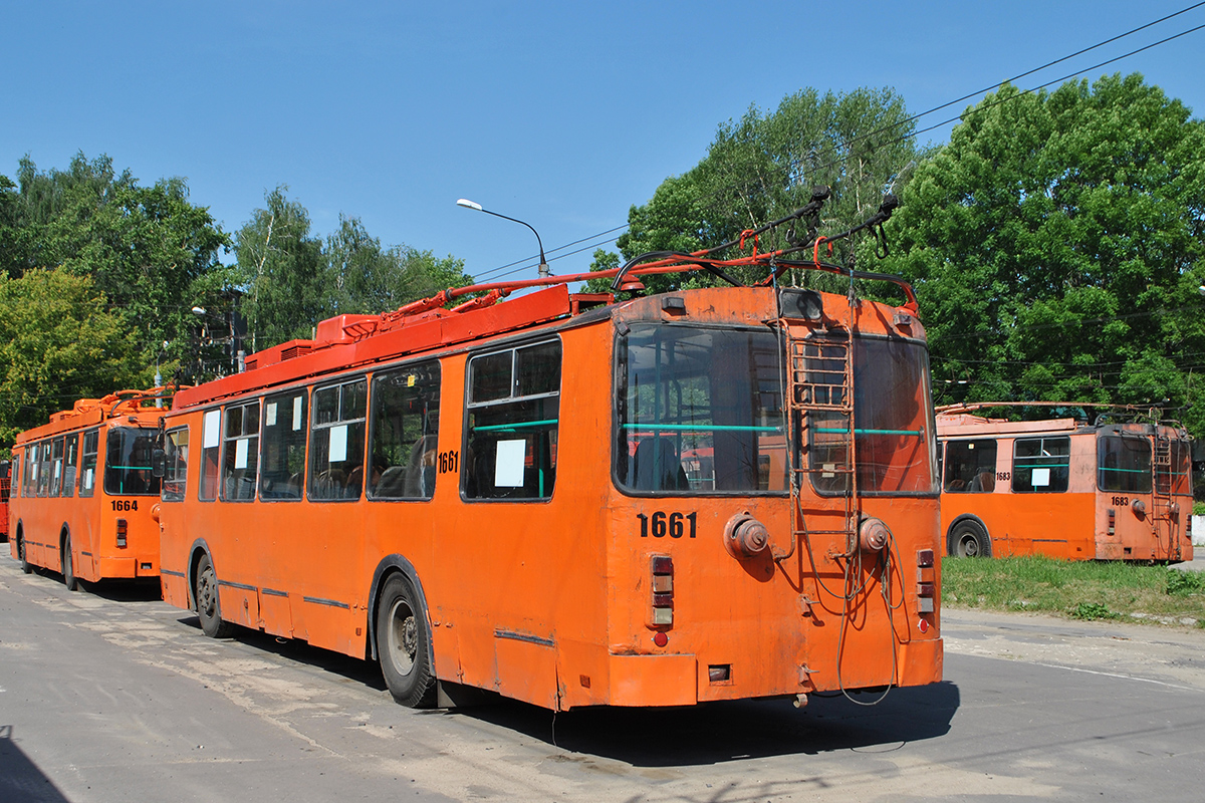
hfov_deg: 53.1
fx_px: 1205
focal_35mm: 36
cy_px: 402
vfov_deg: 36.9
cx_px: 602
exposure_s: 1/250
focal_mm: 24
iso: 100
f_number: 8
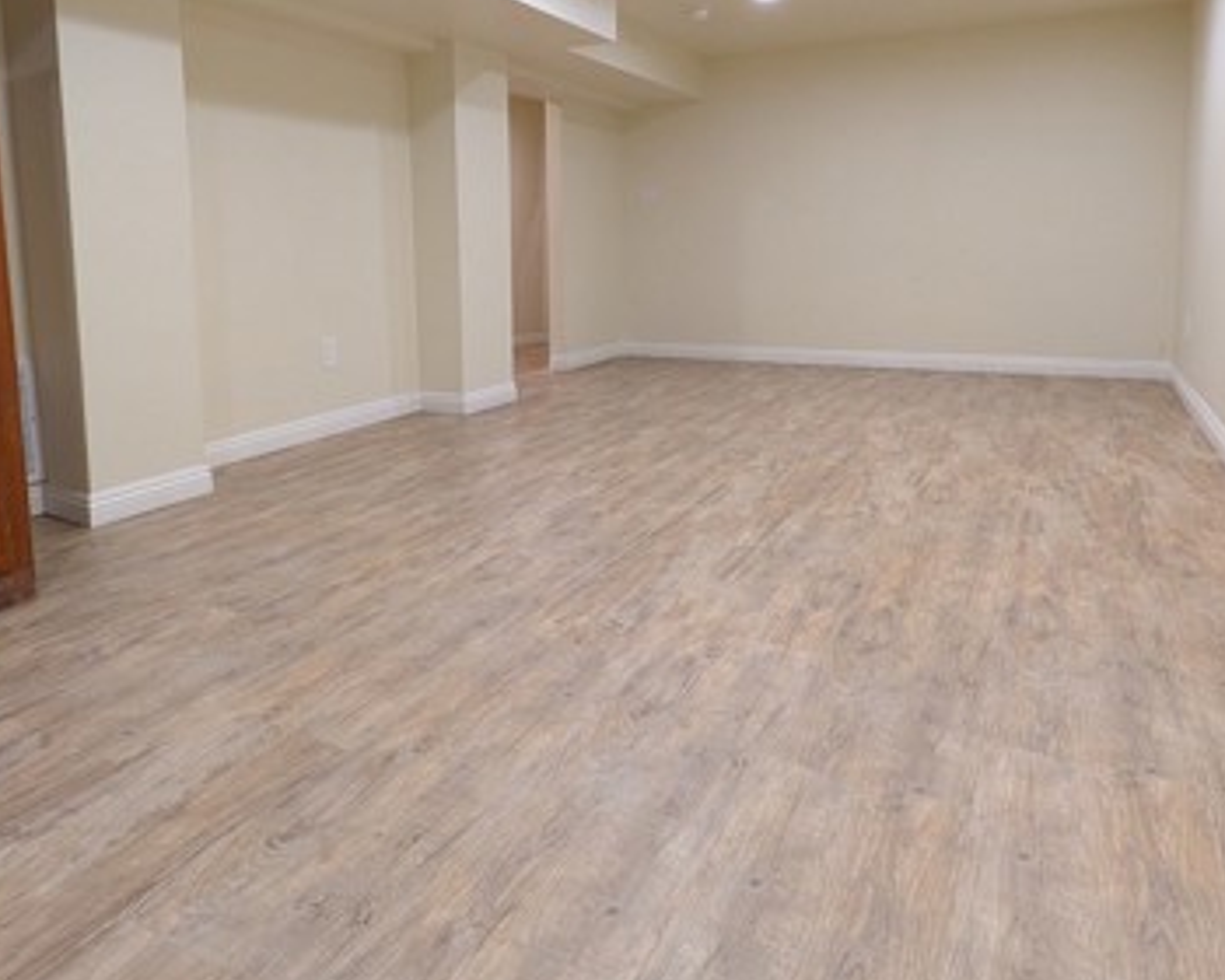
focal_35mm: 25
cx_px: 567
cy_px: 332
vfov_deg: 55.7
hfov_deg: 68.0
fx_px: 906
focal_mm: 1.83
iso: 67
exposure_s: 1/24
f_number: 2.2
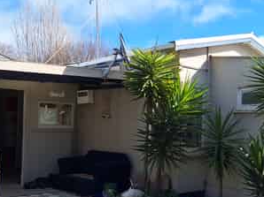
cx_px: 143
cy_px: 133
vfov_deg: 37.2
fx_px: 290
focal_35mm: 38
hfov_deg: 49.0
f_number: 1.8
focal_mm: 5.54
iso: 25
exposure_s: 1/2232
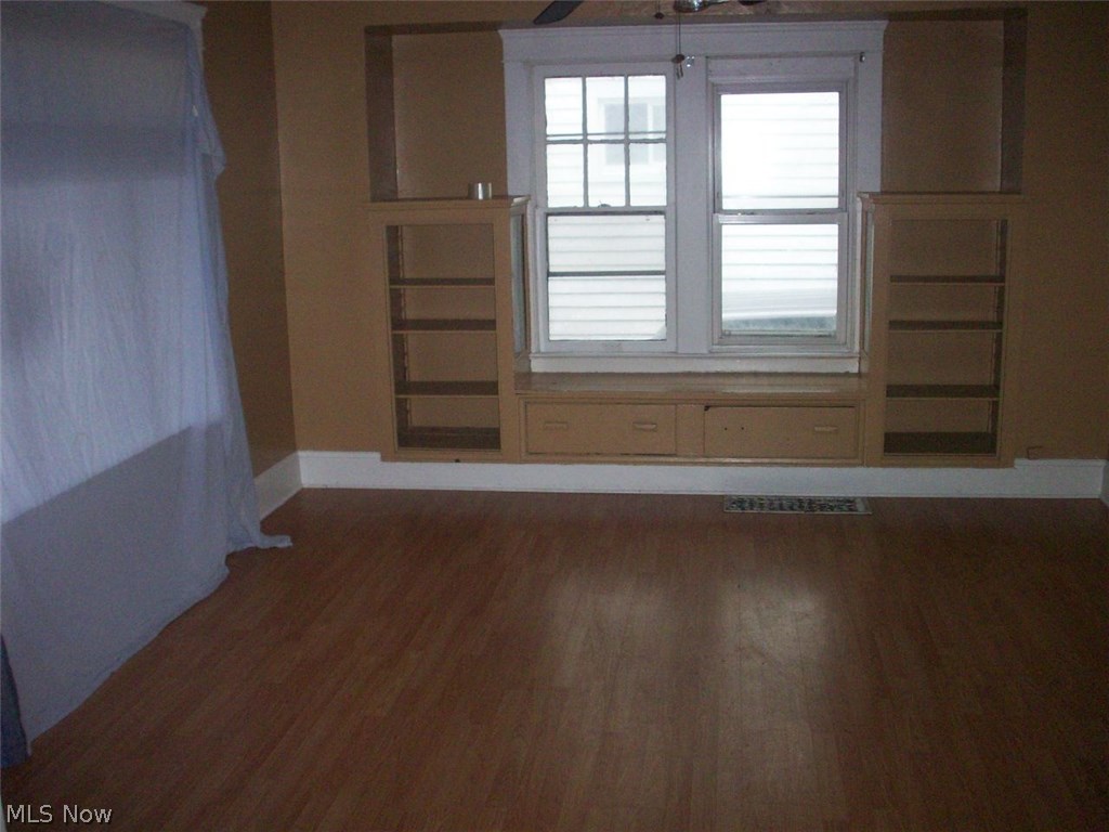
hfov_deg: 50.1
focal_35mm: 37
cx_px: 554
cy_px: 416
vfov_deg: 38.7
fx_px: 1185
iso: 200
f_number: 2.8
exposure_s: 1/64
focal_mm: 6.2
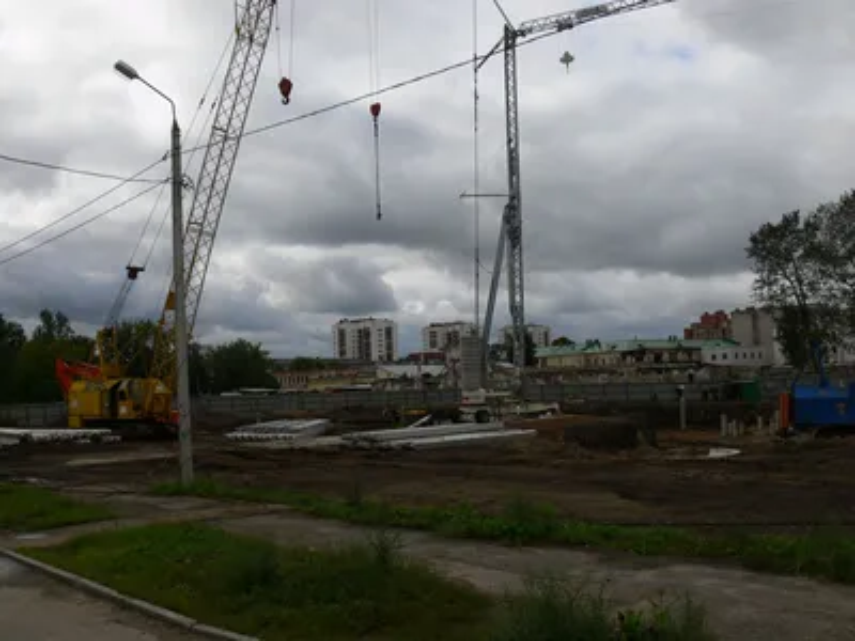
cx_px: 428
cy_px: 320
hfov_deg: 52.6
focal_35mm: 35
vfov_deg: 40.7
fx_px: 864
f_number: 5.6
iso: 80
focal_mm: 7.4
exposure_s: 1/500
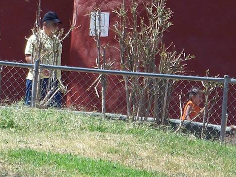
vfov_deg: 2.3
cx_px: -138
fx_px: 4475
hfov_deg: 3.0
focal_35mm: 656
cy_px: -66
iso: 64
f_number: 3.6
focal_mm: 31.6
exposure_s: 1/320
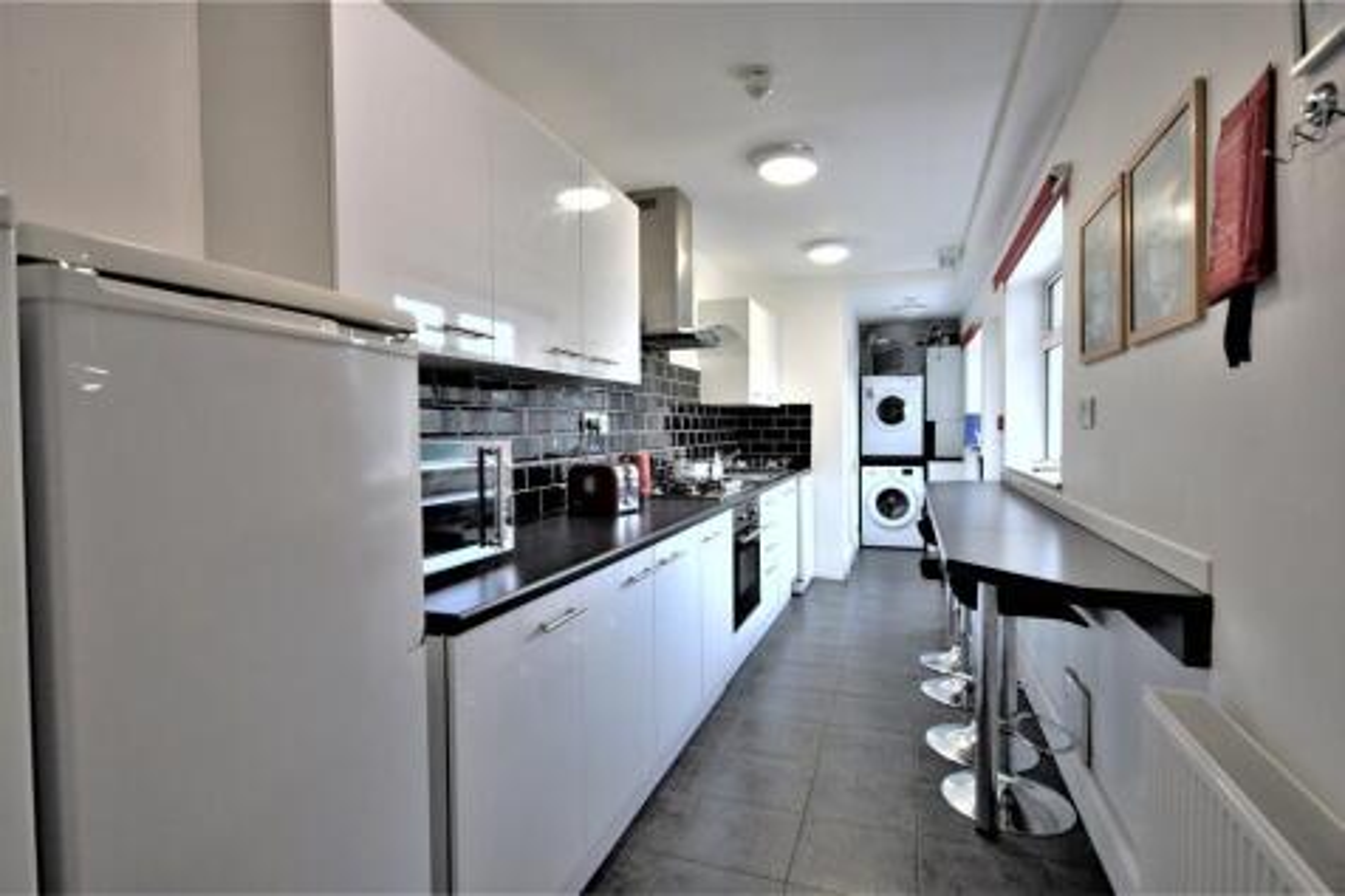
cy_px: 448
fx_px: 672
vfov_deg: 67.3
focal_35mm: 18
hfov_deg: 90.0
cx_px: 672
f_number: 4.5
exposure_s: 1/60
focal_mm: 12
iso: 400
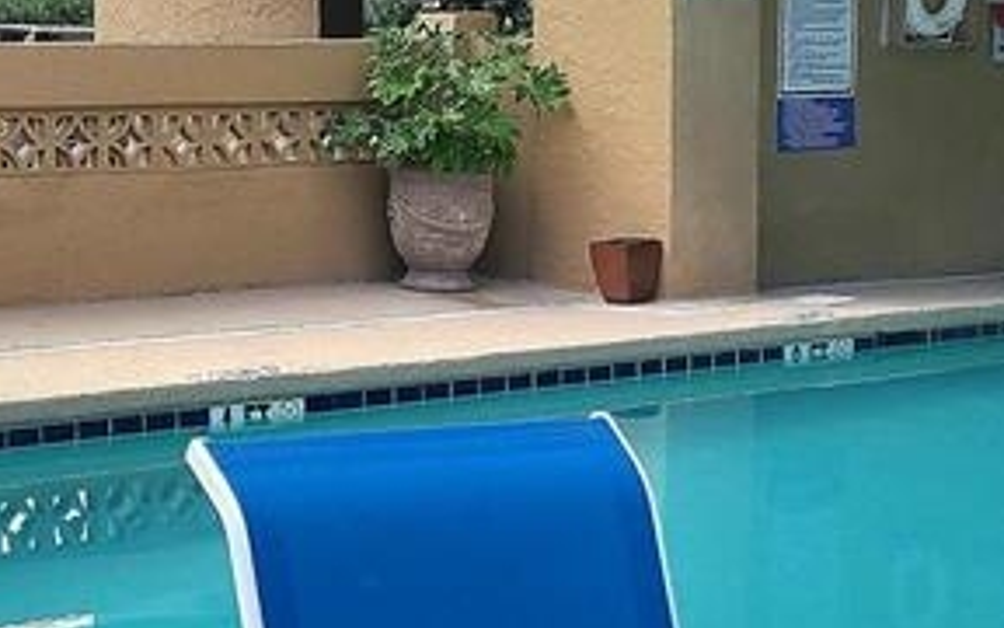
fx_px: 2682
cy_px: 195
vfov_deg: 13.3
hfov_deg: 20.8
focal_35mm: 98
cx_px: 136
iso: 40
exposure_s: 1/2000
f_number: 1.8
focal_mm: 5.4
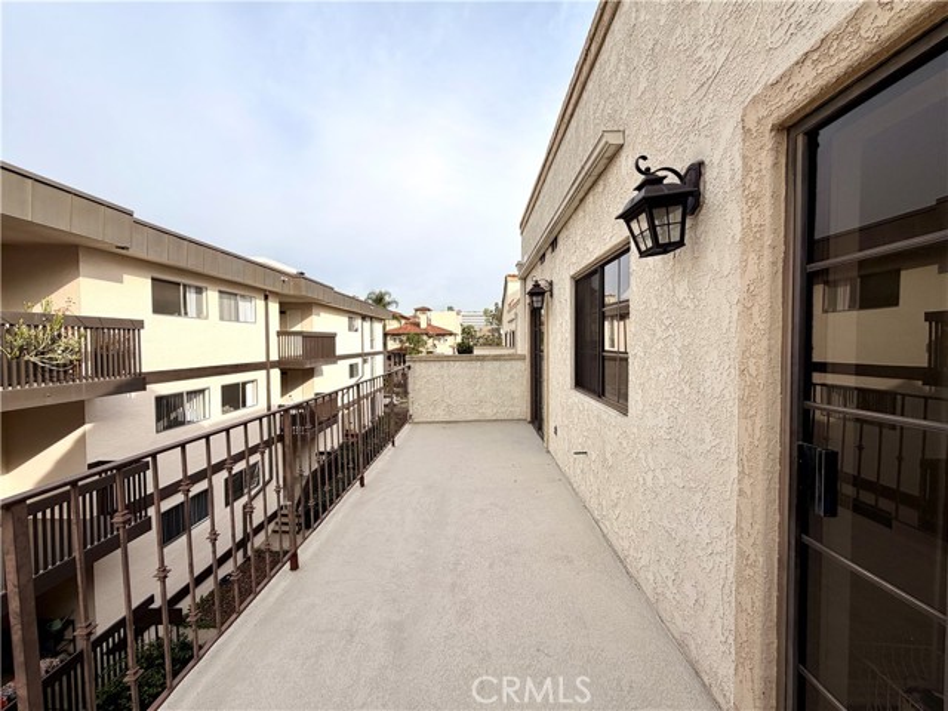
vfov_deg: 85.7
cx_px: 474
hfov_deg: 102.1
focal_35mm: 14
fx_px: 383
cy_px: 356
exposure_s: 1/770
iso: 25
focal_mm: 2.22
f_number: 2.2
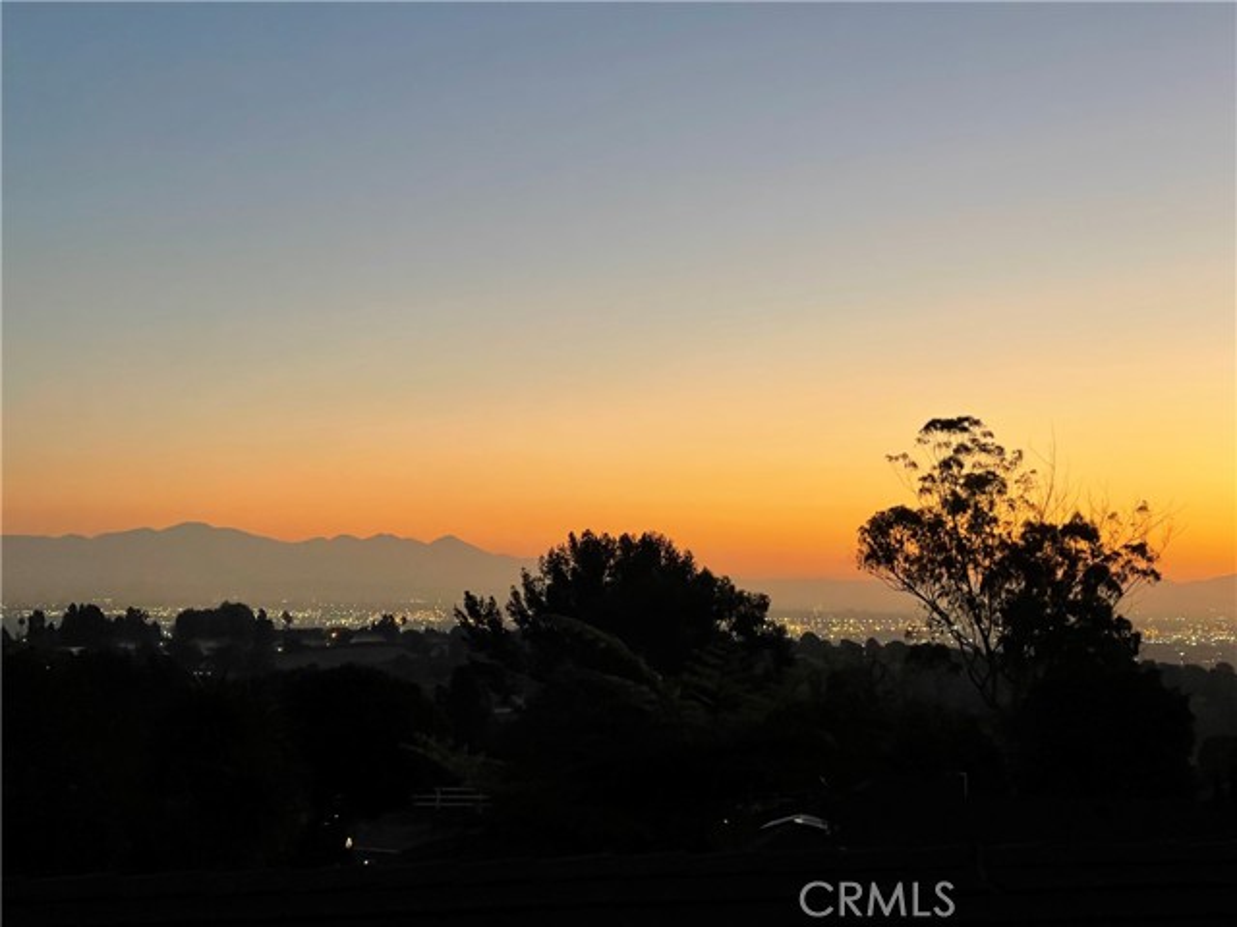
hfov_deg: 30.3
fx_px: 2287
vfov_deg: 22.9
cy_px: 464
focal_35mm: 64
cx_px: 618
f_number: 2.2
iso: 500
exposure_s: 1/60
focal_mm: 7.5
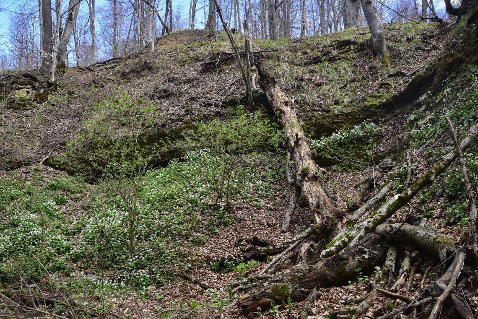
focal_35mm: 57
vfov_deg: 23.8
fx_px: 757
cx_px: 208
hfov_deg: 35.0
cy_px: 169
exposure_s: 1/125
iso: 160
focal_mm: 50
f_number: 5
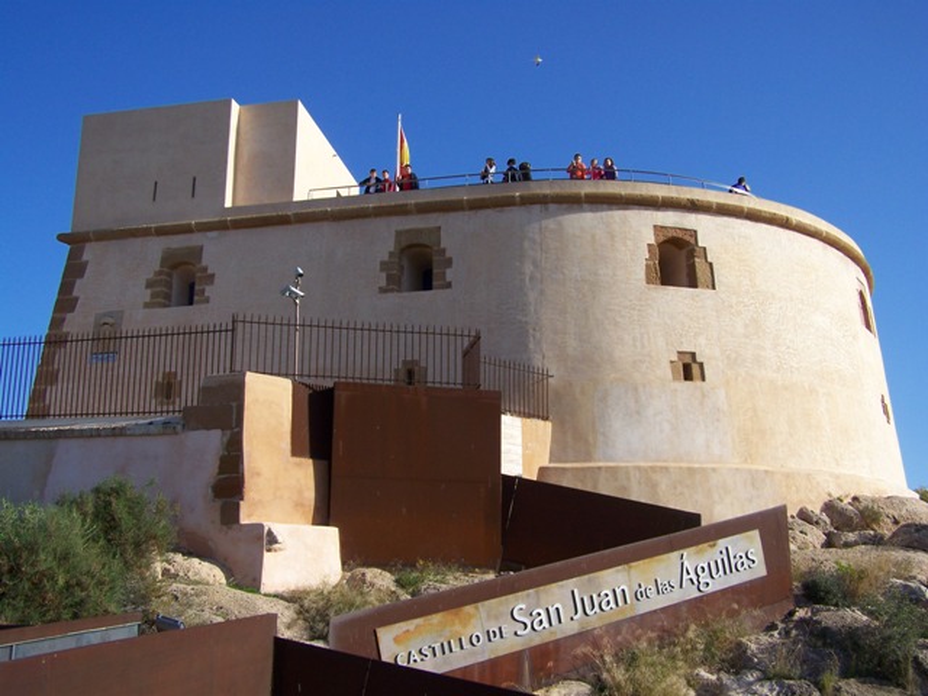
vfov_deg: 37.7
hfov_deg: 49.0
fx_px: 1019
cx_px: 464
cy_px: 348
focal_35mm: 38
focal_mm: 6.3
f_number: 4
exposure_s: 1/640
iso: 64
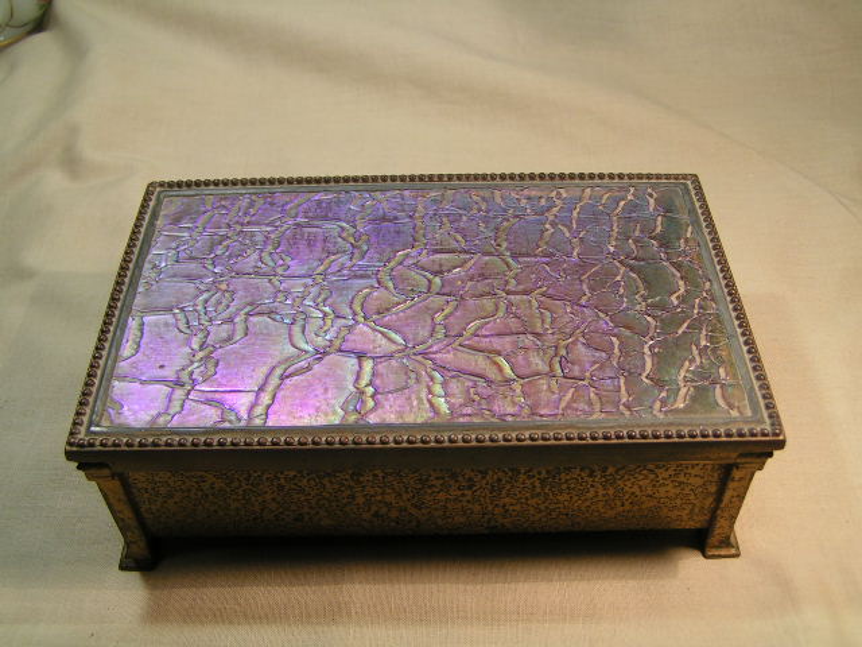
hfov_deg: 49.0
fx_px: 946
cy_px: 324
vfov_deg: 37.7
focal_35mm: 38
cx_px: 431
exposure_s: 1/50
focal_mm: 5.8
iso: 50
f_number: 3.5
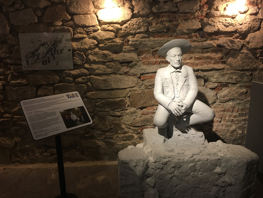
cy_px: 99
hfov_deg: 61.7
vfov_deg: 48.2
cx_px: 132
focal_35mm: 29
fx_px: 220
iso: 80
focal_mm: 4.15
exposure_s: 1/33
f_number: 2.2
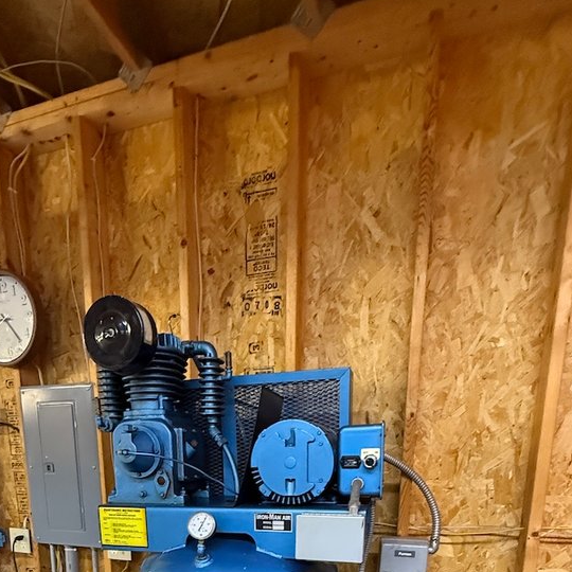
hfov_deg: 60.5
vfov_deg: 50.5
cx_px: 234
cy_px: 559
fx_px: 486
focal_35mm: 26
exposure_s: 1/60
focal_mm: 2.22
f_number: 2.2
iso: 800
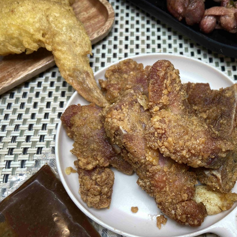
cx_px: 172
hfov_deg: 47.0
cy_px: 125
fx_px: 263
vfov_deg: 48.4
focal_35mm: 34
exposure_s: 1/120
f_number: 1.8
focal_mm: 4.25
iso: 32
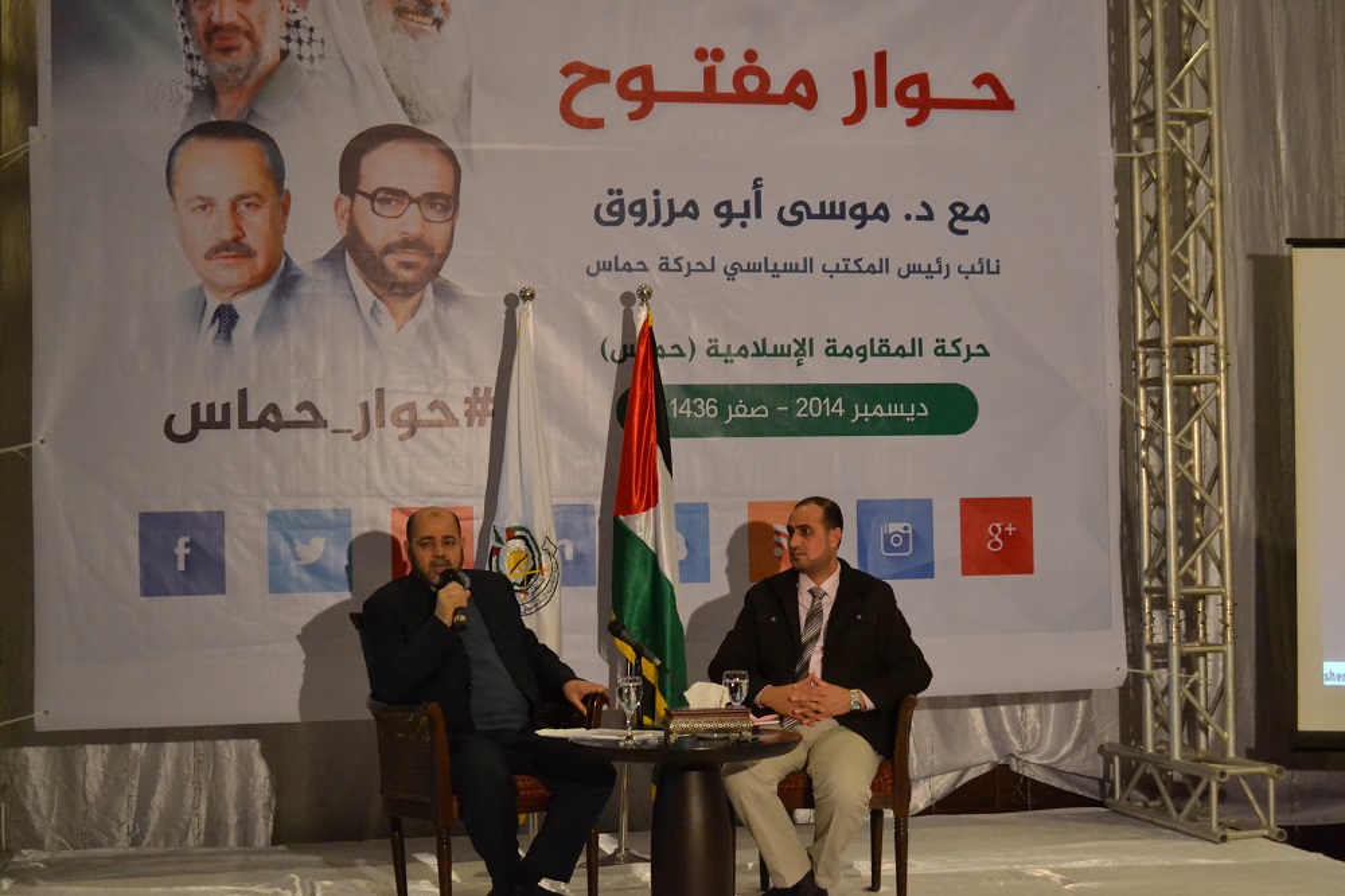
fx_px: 1961
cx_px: 672
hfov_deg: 37.9
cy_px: 448
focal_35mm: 52
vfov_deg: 25.7
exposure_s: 1/60
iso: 3200
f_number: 5
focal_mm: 35
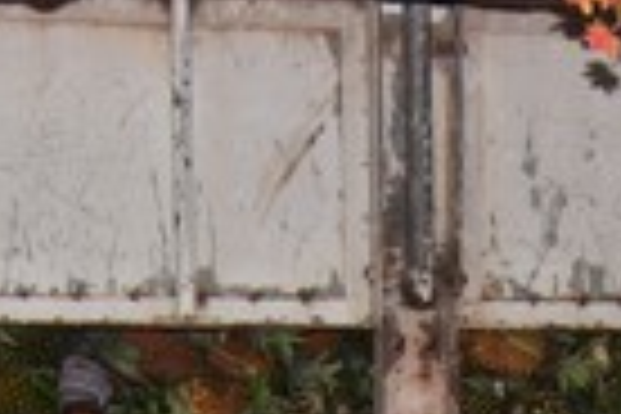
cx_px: 288
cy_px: 972
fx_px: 3088
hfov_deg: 11.5
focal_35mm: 179
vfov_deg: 7.2
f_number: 7.1
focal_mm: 38
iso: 1000
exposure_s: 1/100
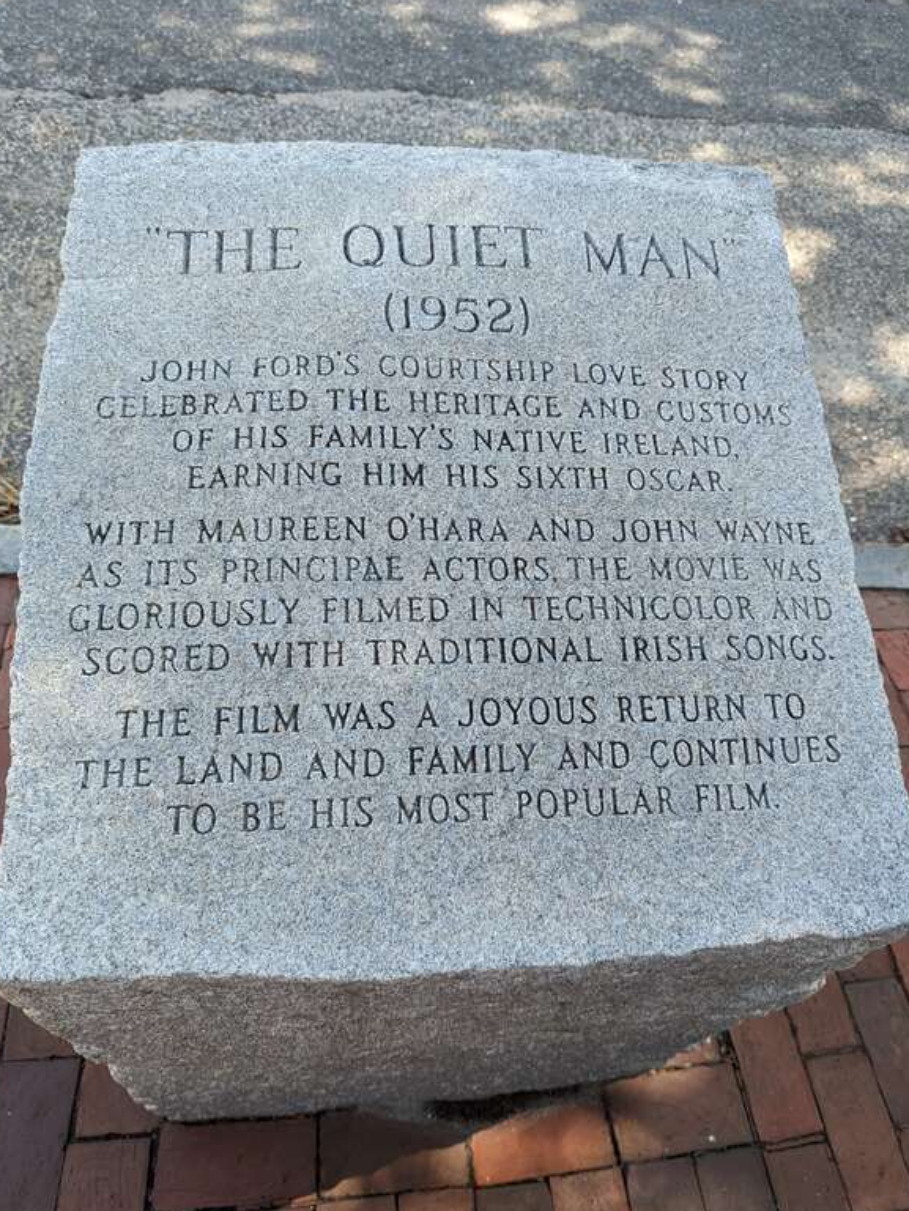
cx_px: 457
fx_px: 875
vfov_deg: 69.4
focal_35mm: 25
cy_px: 591
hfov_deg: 54.9
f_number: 1.85
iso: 44
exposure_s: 1/241
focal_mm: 6.81
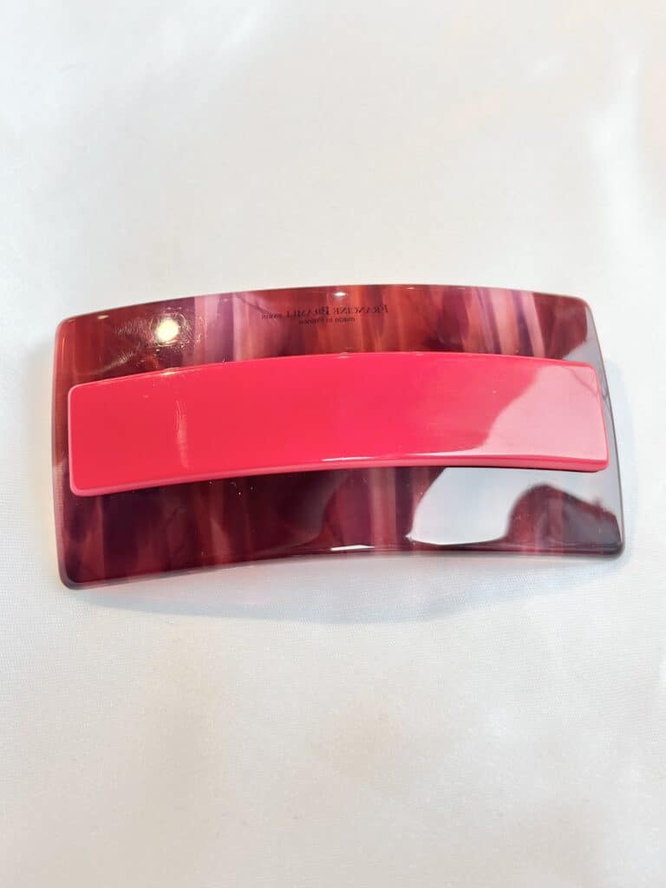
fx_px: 1334
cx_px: 333
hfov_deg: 28.0
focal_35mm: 52
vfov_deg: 36.8
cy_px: 444
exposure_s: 1/281
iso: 32
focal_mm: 5.96
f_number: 1.6
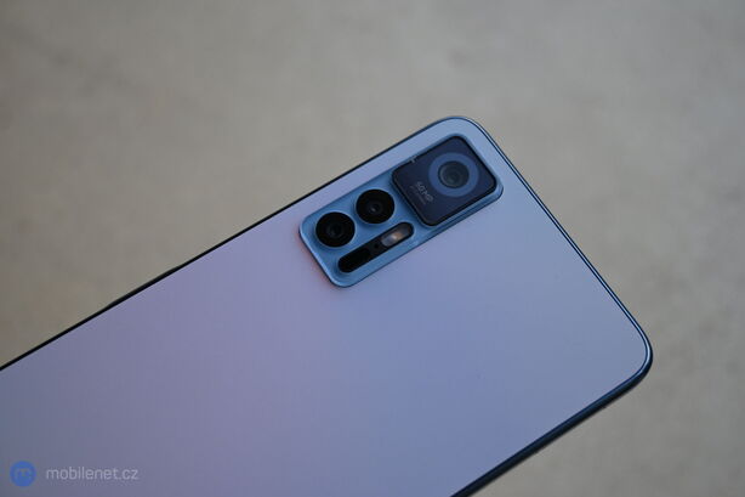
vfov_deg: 27.6
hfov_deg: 40.5
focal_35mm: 49
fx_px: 1009
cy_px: 248
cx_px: 372
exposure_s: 1/250
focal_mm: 32.5
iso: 280
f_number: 5
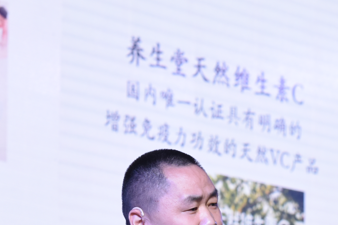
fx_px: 3052
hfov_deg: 6.3
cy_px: 311
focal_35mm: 325
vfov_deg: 4.2
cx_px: 391
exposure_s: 1/160
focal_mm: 98
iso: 1000
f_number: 6.3
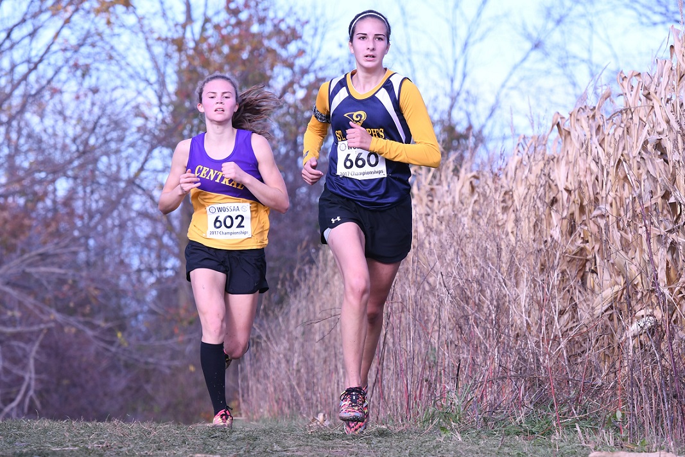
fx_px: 3852
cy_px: 228
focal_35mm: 202
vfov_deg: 6.8
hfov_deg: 10.2
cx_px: 342
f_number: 5.6
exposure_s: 1/800
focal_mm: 135
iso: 360
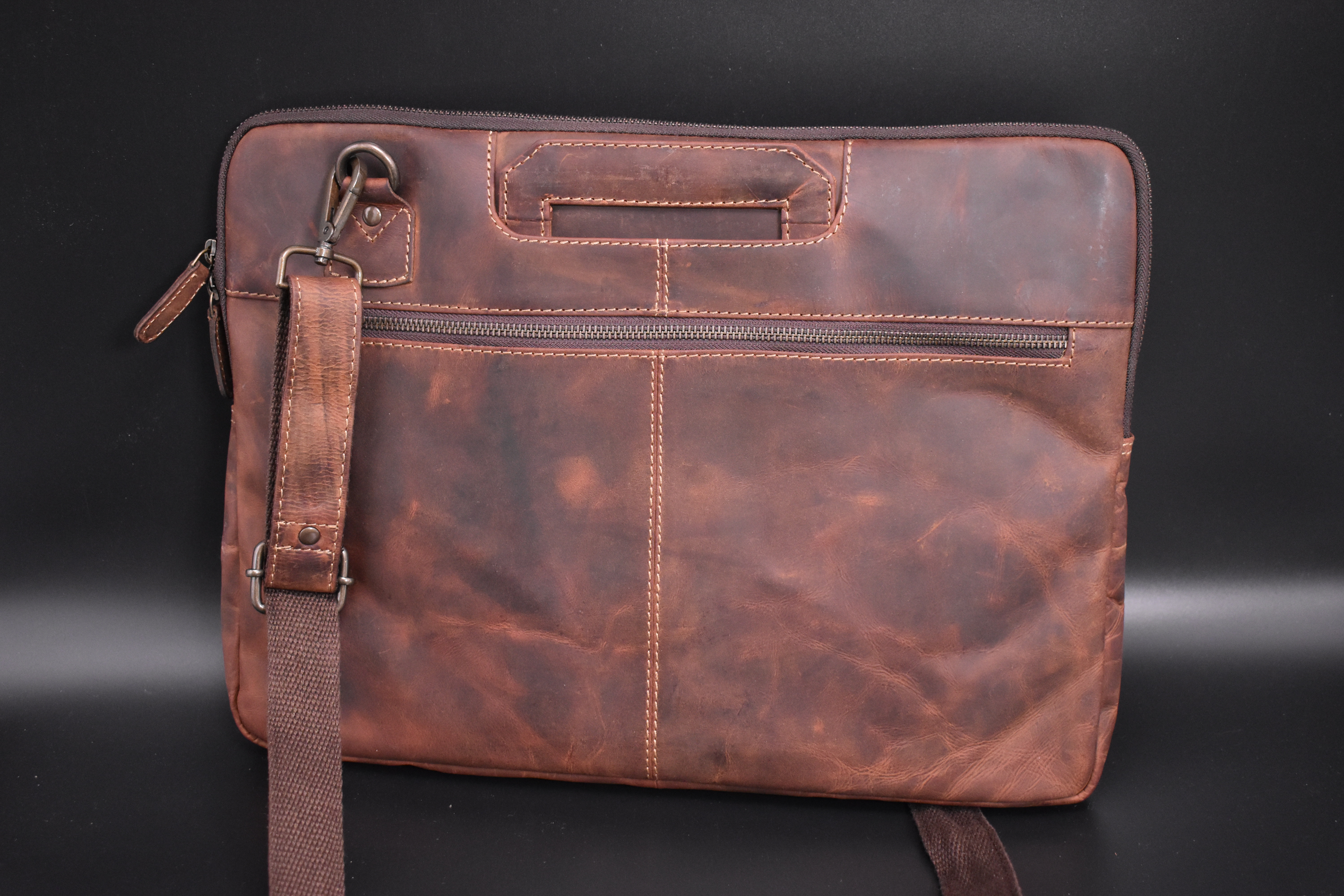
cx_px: 672
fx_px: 1680
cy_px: 448
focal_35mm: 45
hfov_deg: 43.6
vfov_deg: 29.9
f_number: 4.2
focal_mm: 30
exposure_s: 1/60
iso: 2500
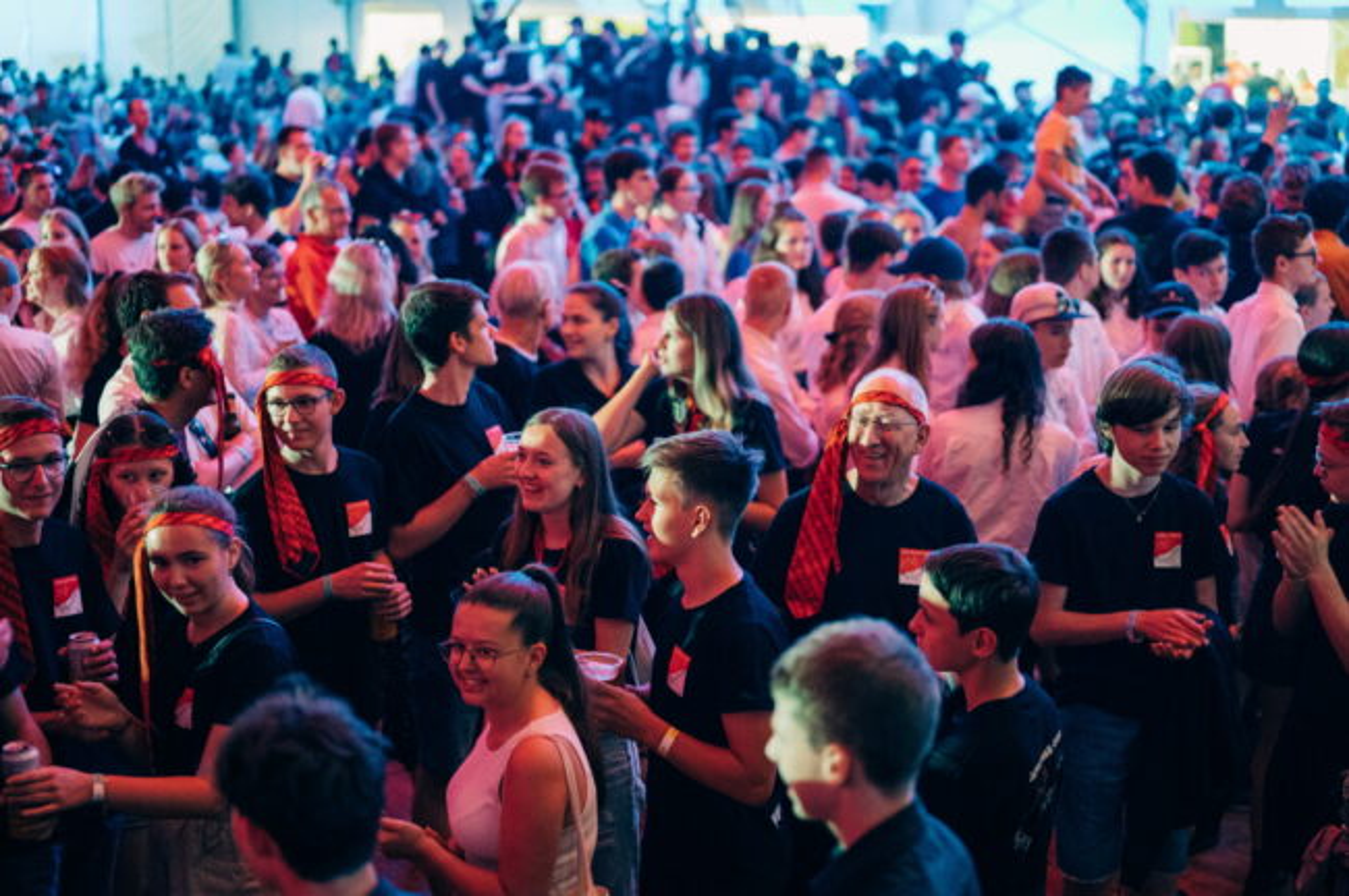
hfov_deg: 39.6
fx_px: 1872
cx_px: 674
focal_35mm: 50
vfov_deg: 26.9
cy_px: 448
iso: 6400
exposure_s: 1/60
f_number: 1.8
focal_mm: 50
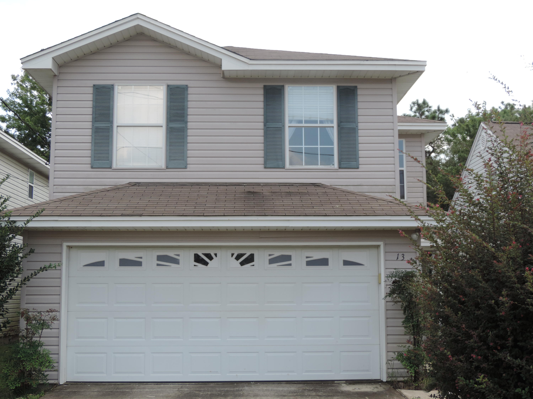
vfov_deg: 30.9
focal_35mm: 47
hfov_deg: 40.4
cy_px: 200
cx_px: 266
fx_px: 724
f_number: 3.5
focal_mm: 8.3
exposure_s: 1/250
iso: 80
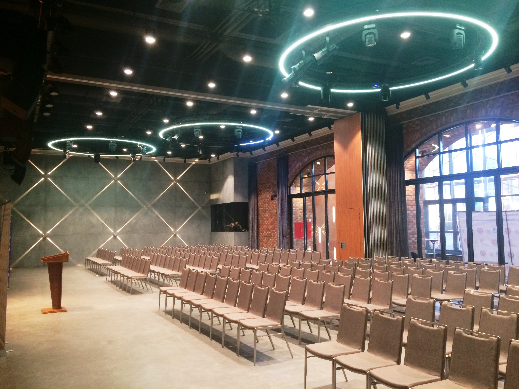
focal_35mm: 29
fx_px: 435
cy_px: 194
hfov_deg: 61.7
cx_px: 260
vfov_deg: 48.2
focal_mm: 4.15
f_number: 2.2
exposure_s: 1/33
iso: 320
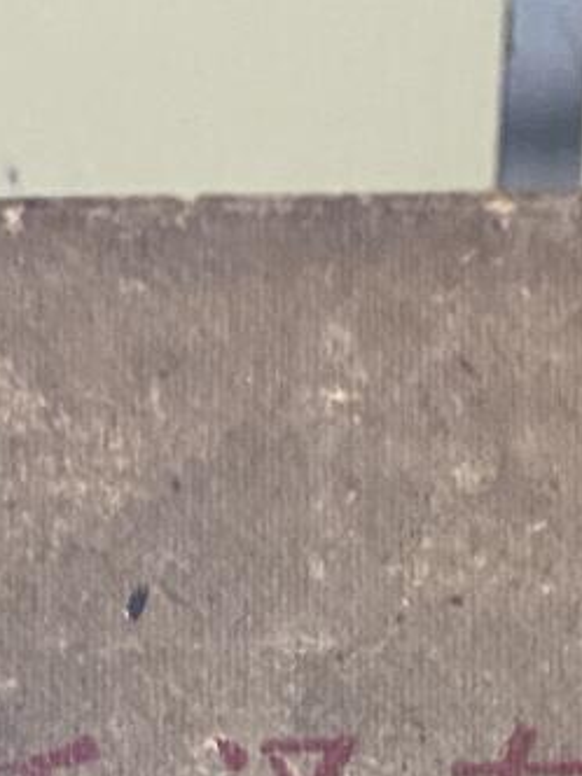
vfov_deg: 12.5
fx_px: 3161
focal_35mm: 141
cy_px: 1482
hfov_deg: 10.5
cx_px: 519
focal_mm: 4.25
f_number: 1.8
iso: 320
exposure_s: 1/50
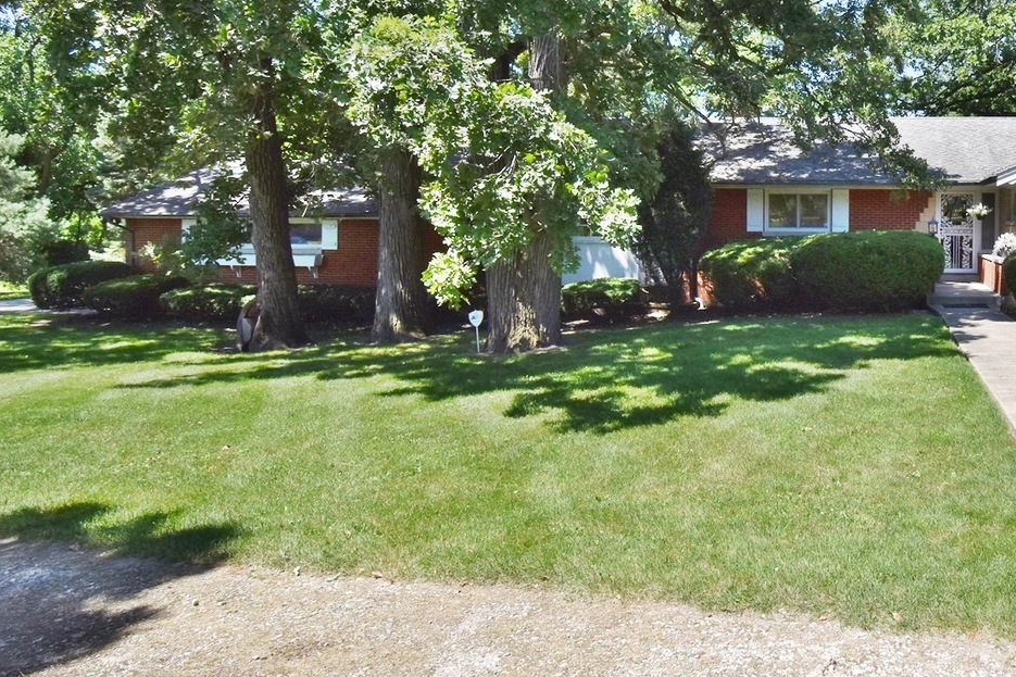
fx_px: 734
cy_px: 213
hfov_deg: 63.9
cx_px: 801
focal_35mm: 26
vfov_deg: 48.5
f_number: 9
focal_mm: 10
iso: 200
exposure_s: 1/320
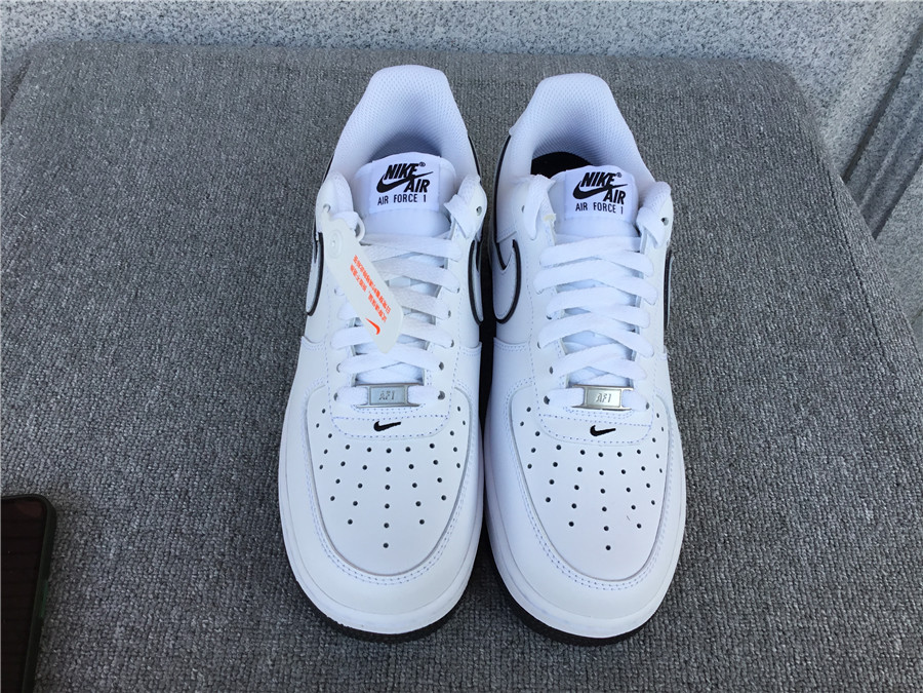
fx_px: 827
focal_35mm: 31
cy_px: 346
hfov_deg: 58.4
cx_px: 462
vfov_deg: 45.4
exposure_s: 1/260
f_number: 2.4
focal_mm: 3.3
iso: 25
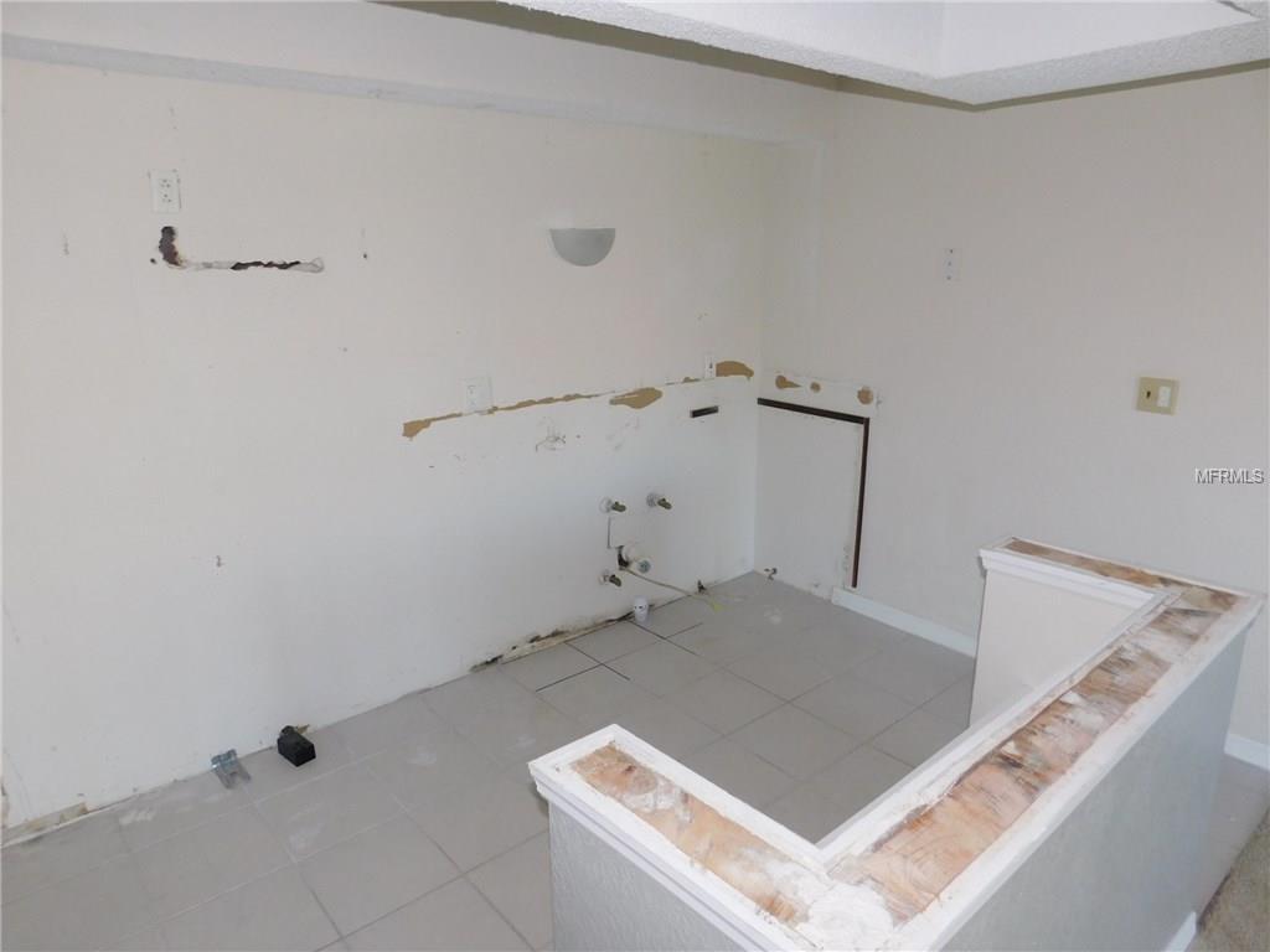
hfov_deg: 73.9
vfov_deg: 58.9
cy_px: 476
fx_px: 844
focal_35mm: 23
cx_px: 635
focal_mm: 4
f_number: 3
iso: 200
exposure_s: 1/30
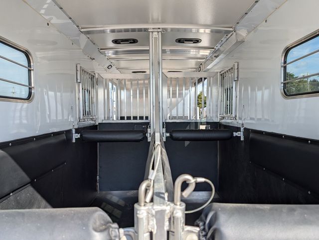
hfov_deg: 71.5
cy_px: 120
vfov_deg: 56.9
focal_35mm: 24
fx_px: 222
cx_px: 160
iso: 19
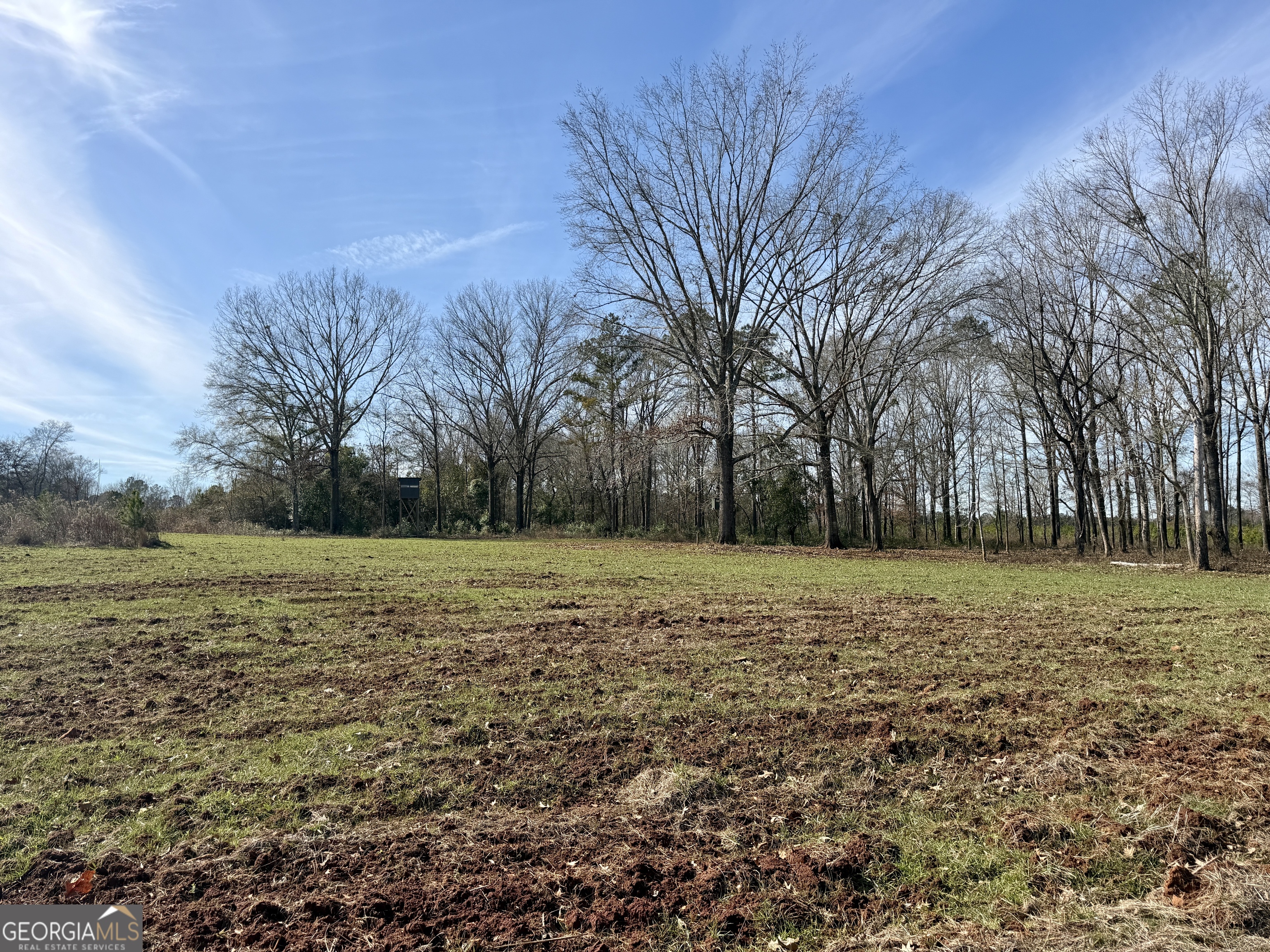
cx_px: 635
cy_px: 476
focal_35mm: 24
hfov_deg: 71.6
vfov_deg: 56.8
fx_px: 881
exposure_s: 1/4167
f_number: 1.78
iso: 80
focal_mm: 6.76
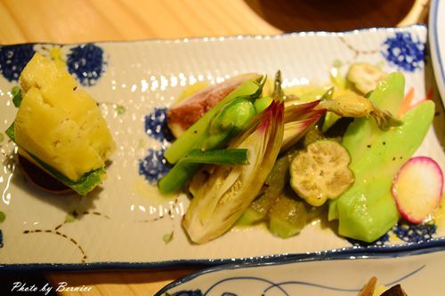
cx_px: 222
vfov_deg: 27.5
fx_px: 605
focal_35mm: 49
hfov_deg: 40.4
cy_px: 148
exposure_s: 1/320
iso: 200
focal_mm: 18.5
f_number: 2.2
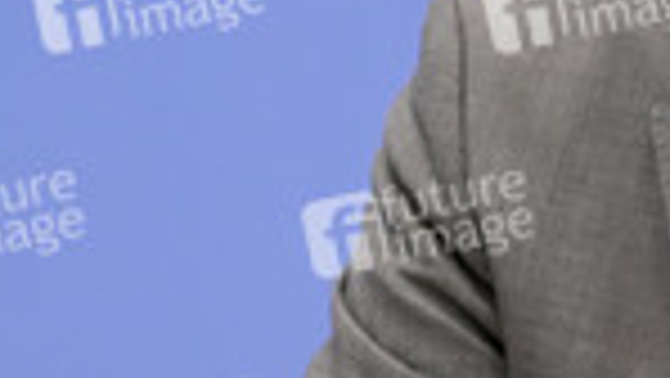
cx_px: 929
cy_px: -112
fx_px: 6755
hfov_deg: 5.6
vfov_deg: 3.2
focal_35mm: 380
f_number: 5.6
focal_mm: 120
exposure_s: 1/500
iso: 5000
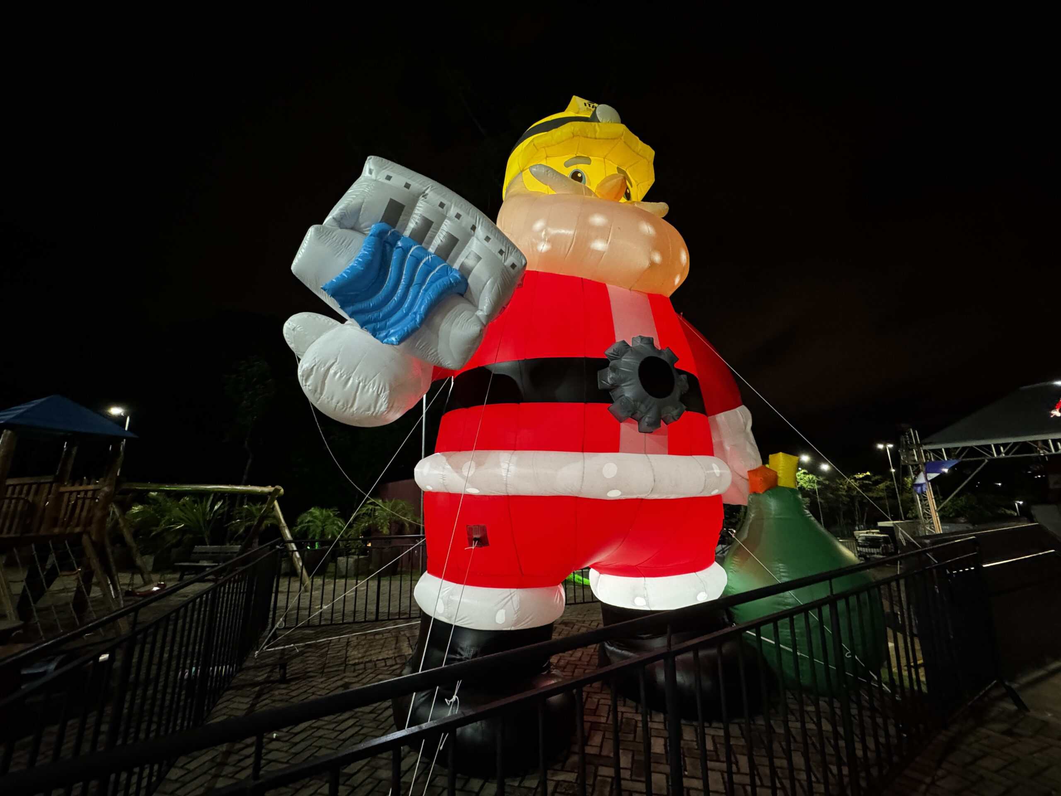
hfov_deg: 102.1
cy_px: 398
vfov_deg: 85.7
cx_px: 530
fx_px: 429
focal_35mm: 14
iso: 1000
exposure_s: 1/60
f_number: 2.2
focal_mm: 2.22
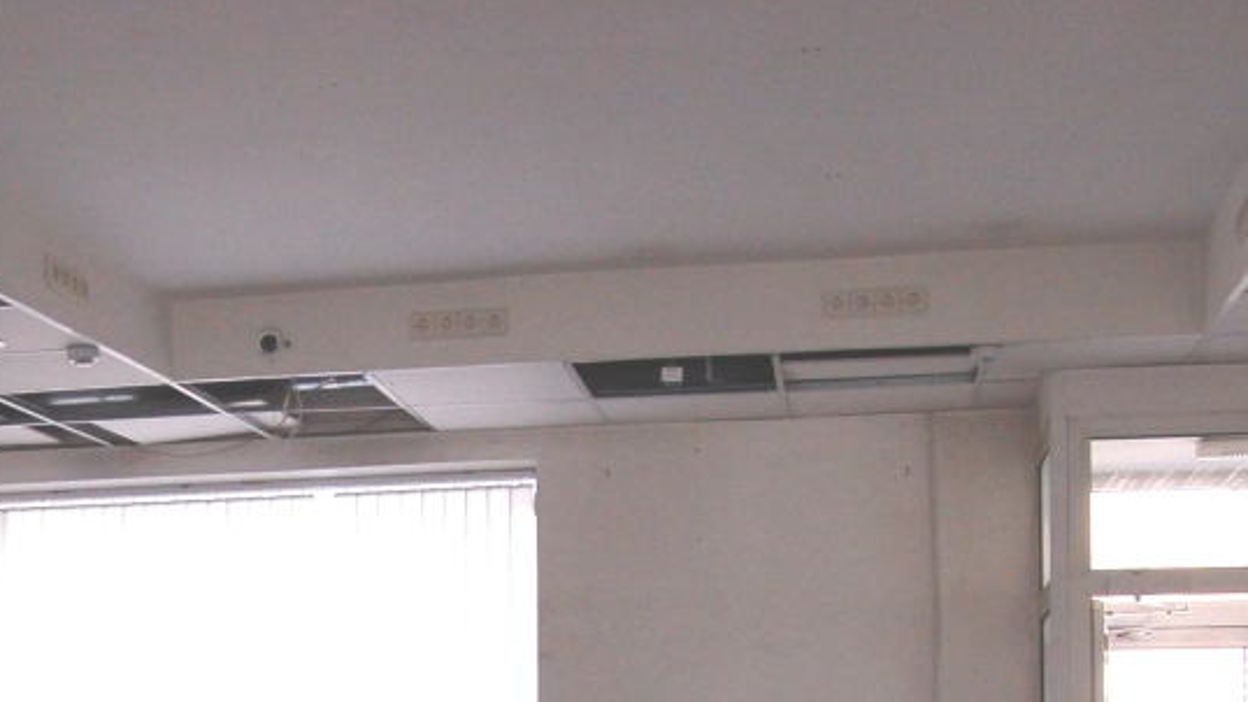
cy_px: 834
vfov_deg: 17.4
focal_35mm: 66
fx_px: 2184
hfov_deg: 31.4
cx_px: 325
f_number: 5.6
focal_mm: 18
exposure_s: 1/125
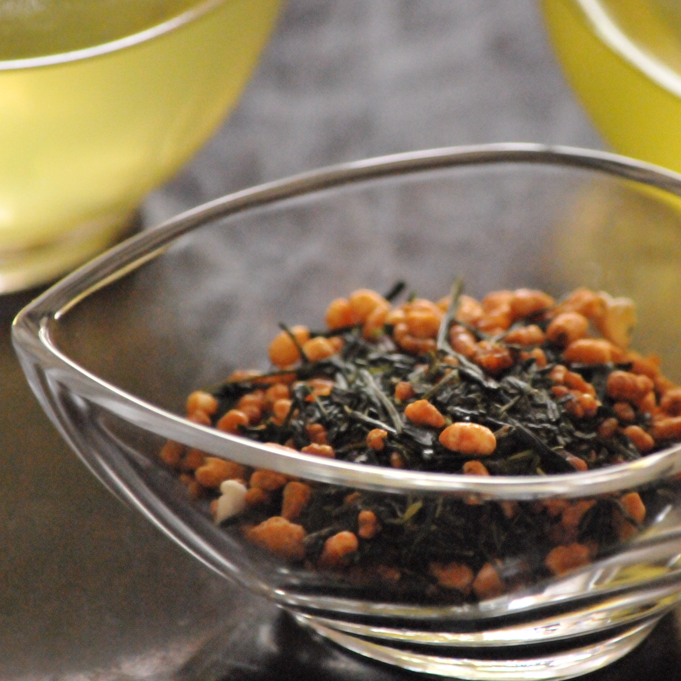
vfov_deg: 3.4
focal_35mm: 519
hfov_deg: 3.4
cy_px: 336
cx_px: 439
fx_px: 11552
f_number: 5.3
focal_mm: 240
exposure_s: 1/30
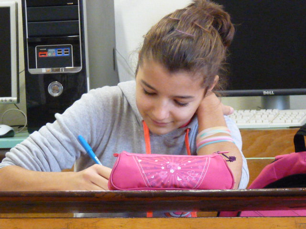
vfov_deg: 7.4
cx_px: 153
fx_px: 1768
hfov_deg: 9.9
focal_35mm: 200
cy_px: 114
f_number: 3.6
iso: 800
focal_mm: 20.1
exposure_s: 1/40
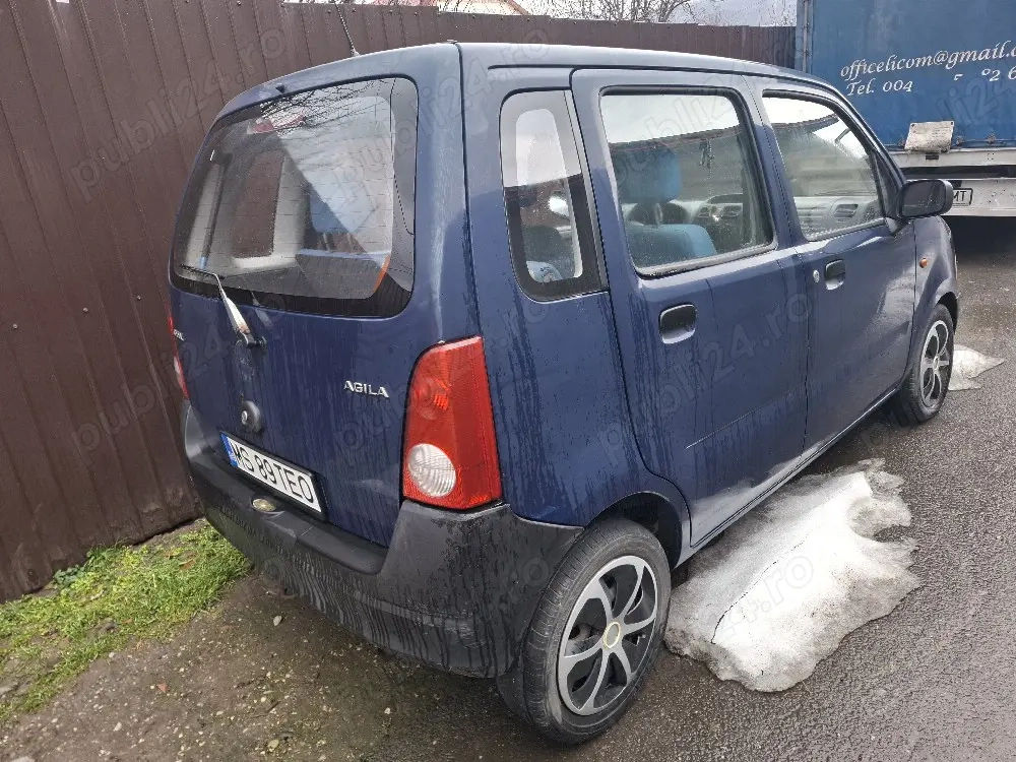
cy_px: 381
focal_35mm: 23
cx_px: 508
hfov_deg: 73.9
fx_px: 675
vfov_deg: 58.9
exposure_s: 1/100
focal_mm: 5.54
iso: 64
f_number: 1.8
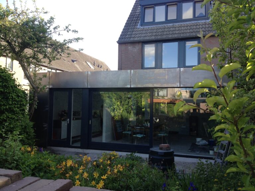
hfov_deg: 52.6
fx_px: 258
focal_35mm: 35
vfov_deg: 40.7
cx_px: 128
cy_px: 96
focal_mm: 4.28
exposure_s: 1/254
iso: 50
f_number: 2.4
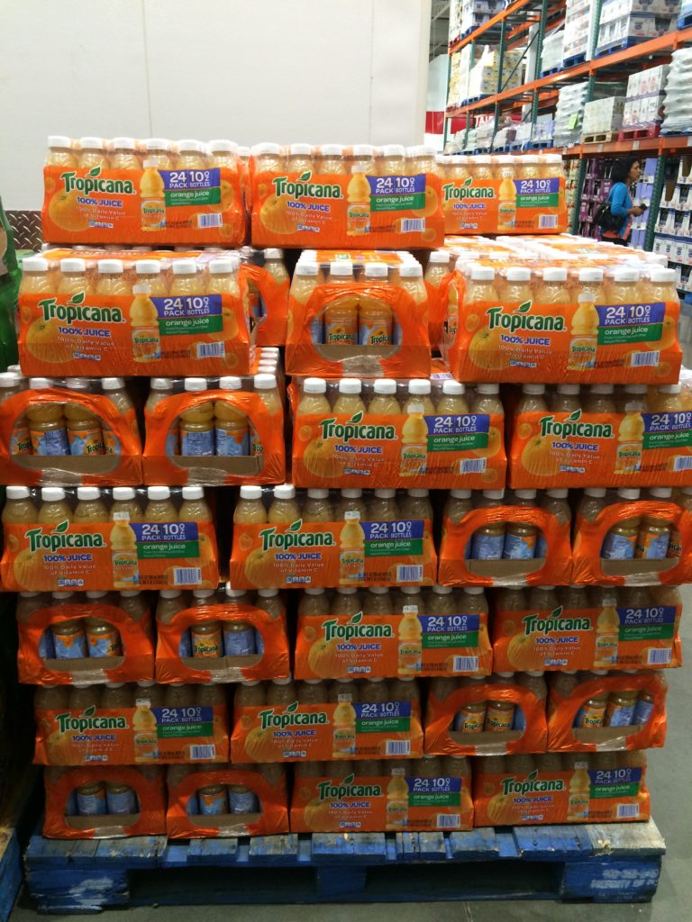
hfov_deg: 48.2
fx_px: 773
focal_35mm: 29
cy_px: 461
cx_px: 346
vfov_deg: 61.7
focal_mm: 4.15
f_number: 2.2
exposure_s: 1/30
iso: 100
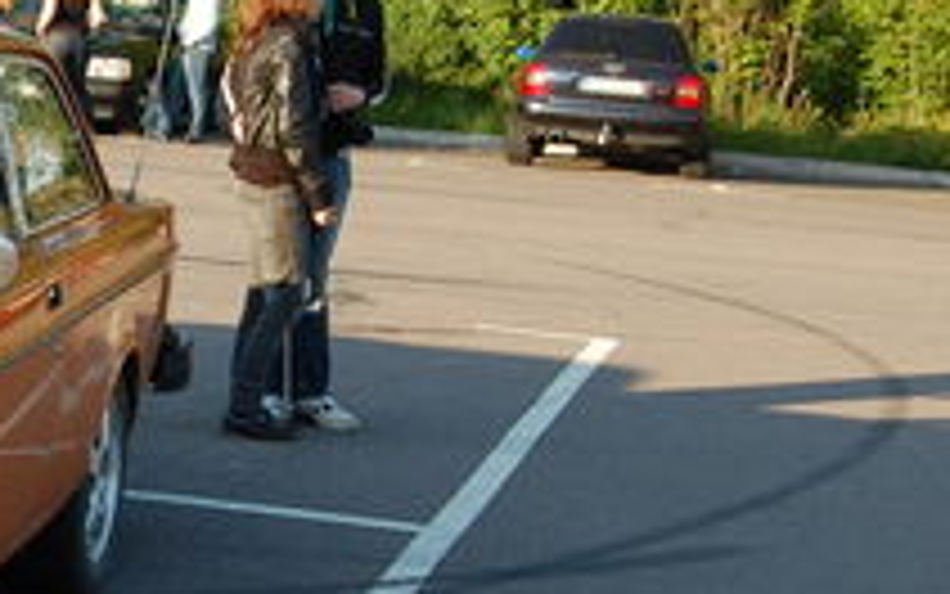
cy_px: 297
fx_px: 2875
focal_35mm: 111
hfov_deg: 17.7
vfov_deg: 11.8
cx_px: -239
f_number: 7.1
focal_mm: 24
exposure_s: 1/200
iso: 200
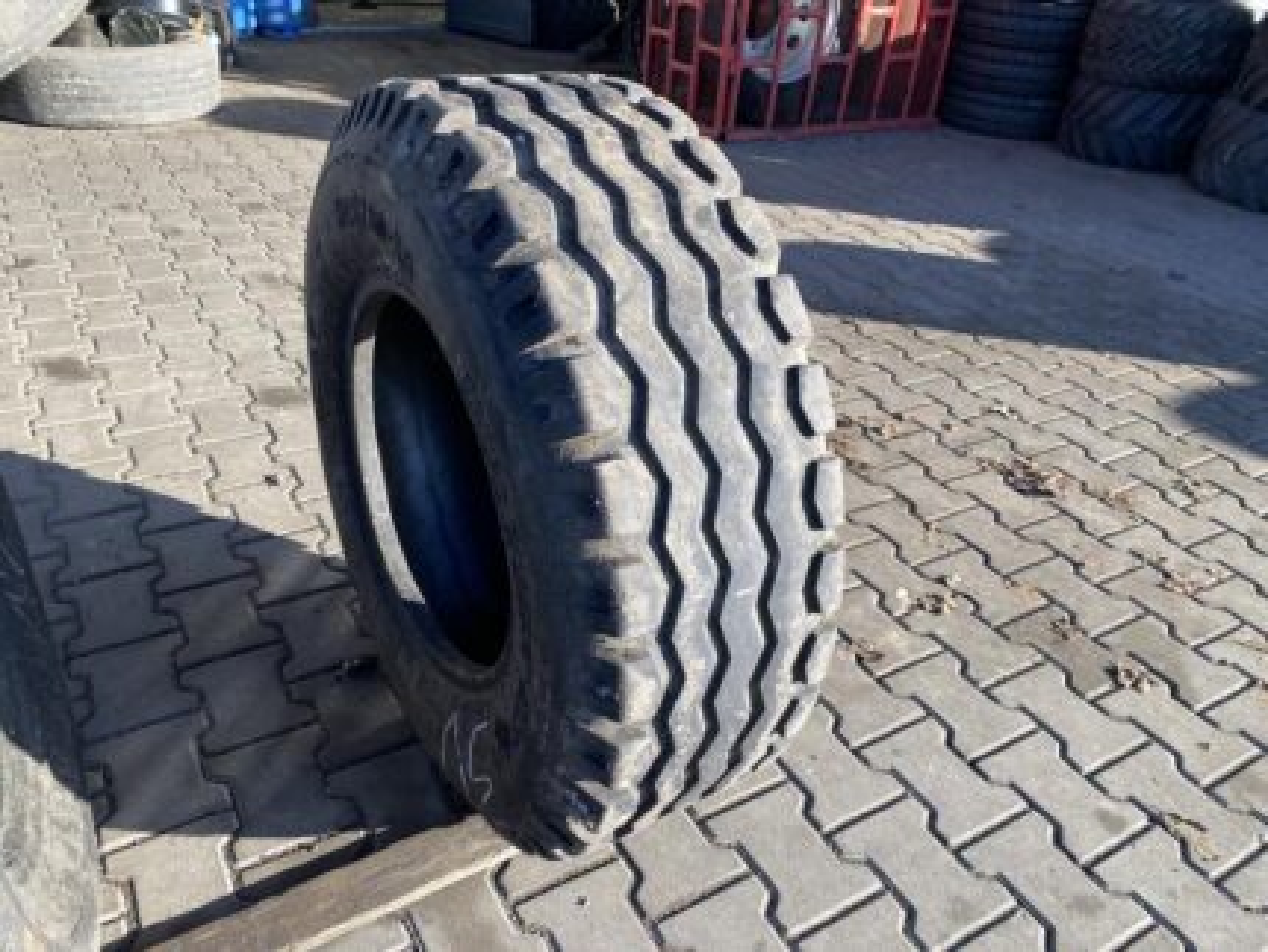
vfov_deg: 53.1
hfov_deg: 67.3
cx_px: 634
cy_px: 476
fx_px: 953
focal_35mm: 26
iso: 32
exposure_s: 1/446
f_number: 1.8
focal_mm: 4.25
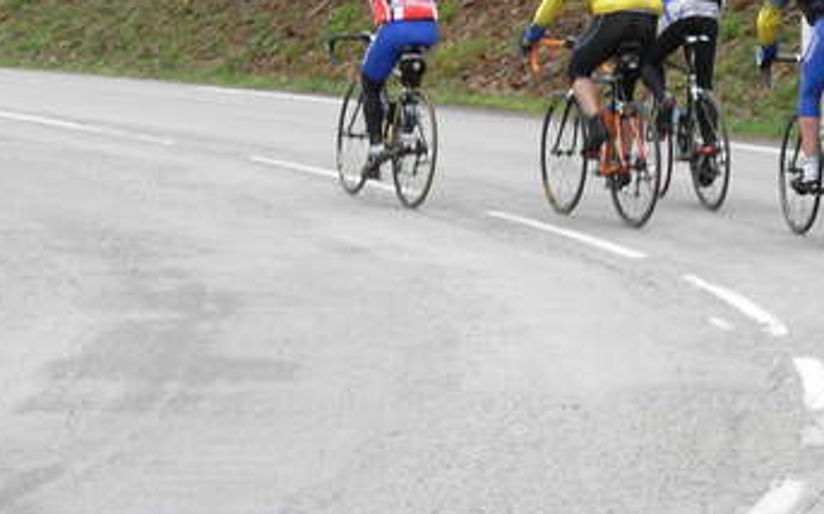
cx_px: 629
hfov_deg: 8.6
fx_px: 5499
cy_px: 10
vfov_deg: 5.3
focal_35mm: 245
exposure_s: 1/71.8
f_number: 4.4
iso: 79
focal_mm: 21.8
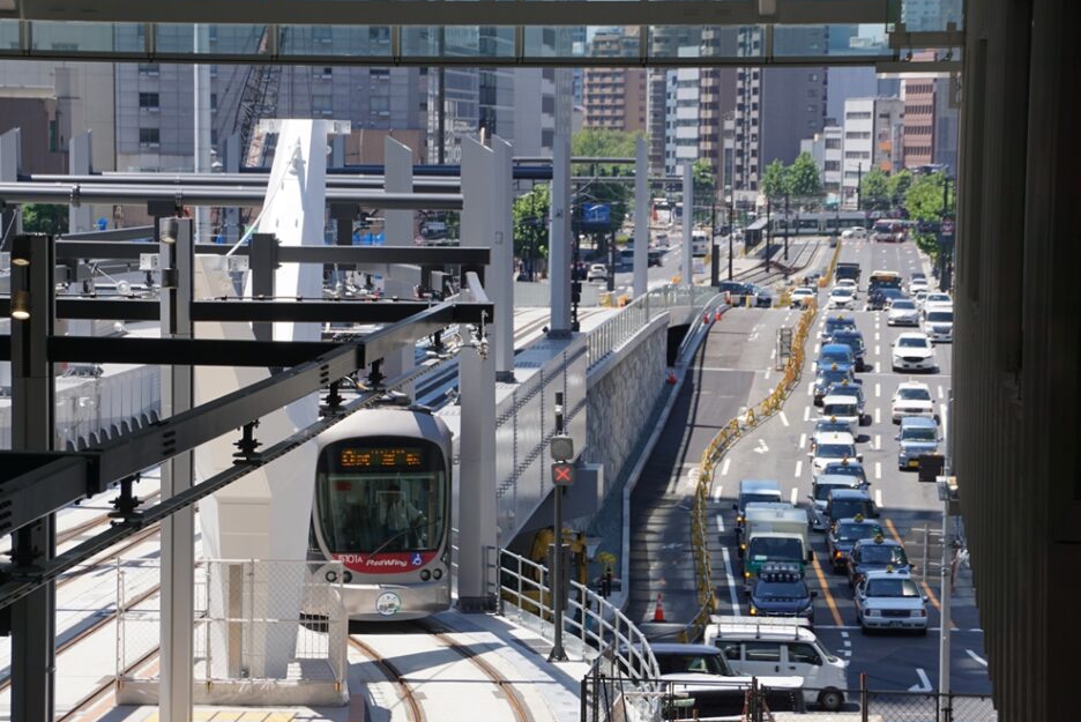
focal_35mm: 140
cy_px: 367
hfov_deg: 14.7
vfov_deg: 9.8
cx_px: 499
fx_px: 4192
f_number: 7.1
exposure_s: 1/250
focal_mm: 85
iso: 100
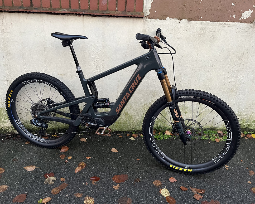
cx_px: 125
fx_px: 211
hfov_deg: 62.2
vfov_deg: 51.5
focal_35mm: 28
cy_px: 100
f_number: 1.6
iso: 320
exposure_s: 1/60
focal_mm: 5.1
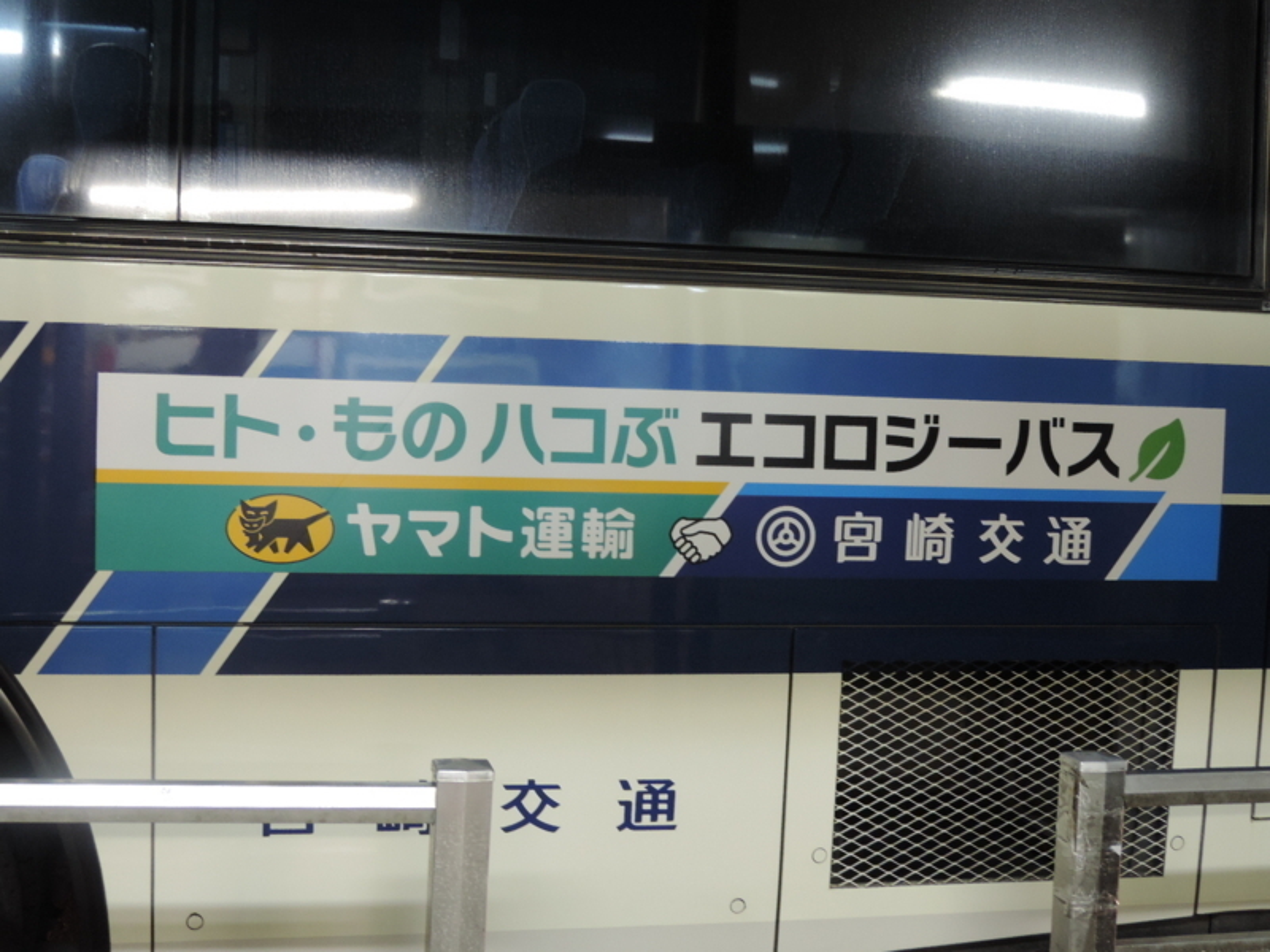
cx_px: 635
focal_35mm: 47
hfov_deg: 40.4
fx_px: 1724
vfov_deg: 30.9
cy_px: 476
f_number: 3.5
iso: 400
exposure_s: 1/13
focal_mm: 8.3
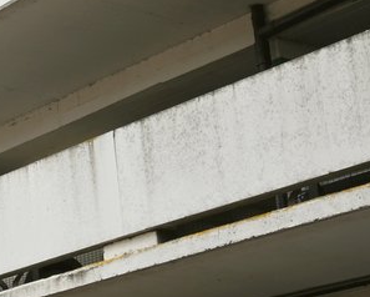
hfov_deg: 14.1
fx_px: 1401
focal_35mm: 128
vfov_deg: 12.1
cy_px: 212
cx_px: -186
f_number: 4
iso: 100
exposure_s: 1/200
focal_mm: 22.5
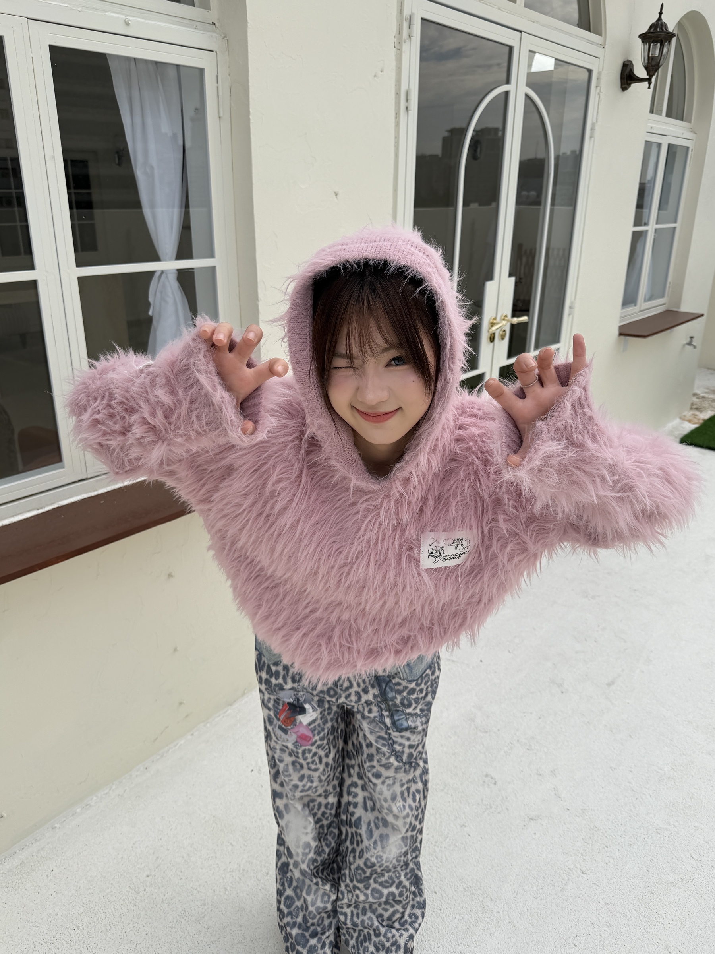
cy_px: 477
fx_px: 661
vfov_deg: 71.6
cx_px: 358
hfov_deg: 56.8
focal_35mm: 24
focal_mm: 6.76
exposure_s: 1/6173
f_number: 1.78
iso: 80
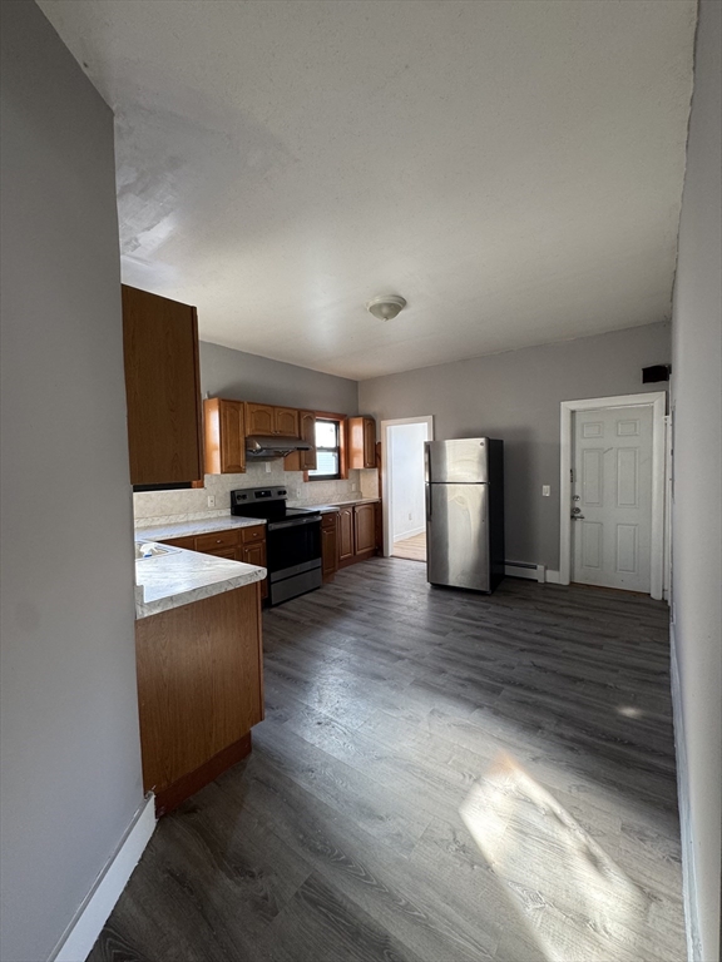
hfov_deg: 85.7
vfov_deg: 102.1
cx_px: 361
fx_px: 389
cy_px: 481
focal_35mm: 14
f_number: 2.2
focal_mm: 2.22
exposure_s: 1/99
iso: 160
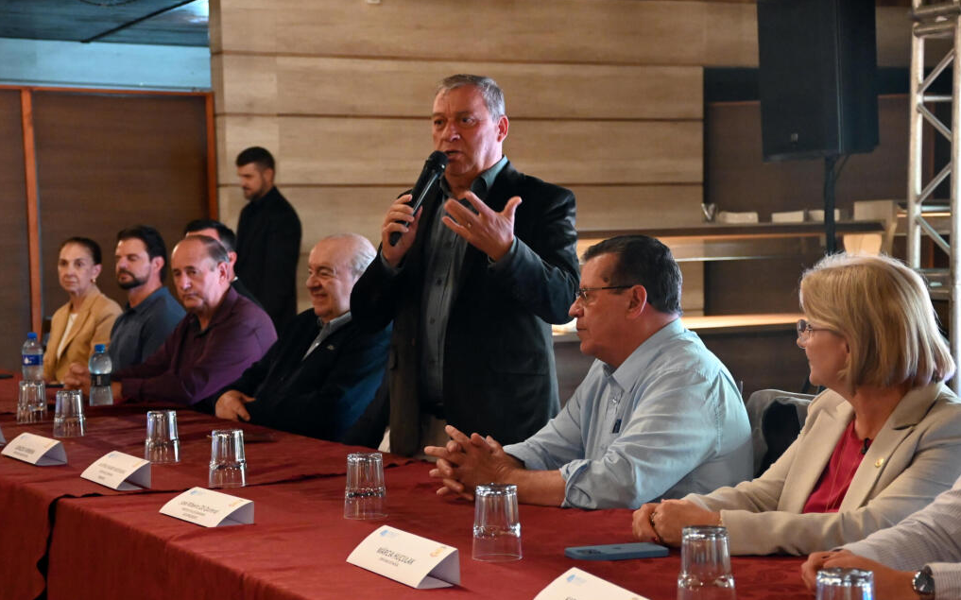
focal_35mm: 77
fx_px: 2016
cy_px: 313
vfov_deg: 16.9
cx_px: 481
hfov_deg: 26.8
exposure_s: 1/60
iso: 7200
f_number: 4.8
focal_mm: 50
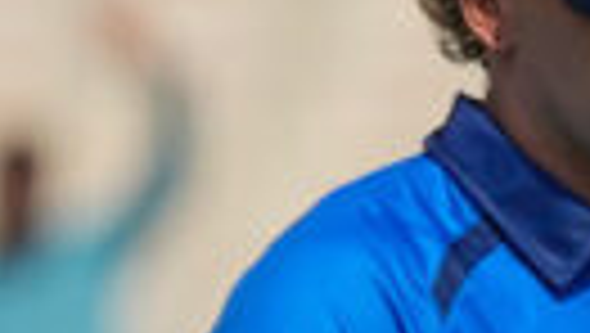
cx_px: 1419
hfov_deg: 0.5
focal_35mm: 4785
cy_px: 842
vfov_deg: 0.3
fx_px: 74935
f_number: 8
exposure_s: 1/2000
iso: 400
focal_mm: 600
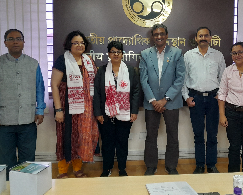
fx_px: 281
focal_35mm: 39
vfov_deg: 37.9
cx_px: 152
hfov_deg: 46.4
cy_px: 70
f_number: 1.8
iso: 200
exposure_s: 1/50
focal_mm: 4
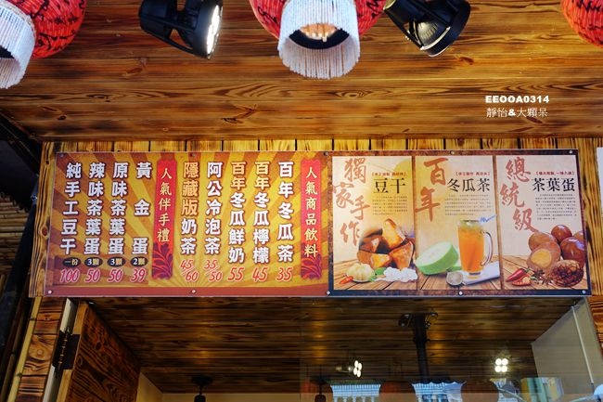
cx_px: 302
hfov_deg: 57.2
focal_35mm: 33
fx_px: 553
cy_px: 201
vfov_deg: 39.9
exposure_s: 1/80
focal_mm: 12.06
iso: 125
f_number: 3.5
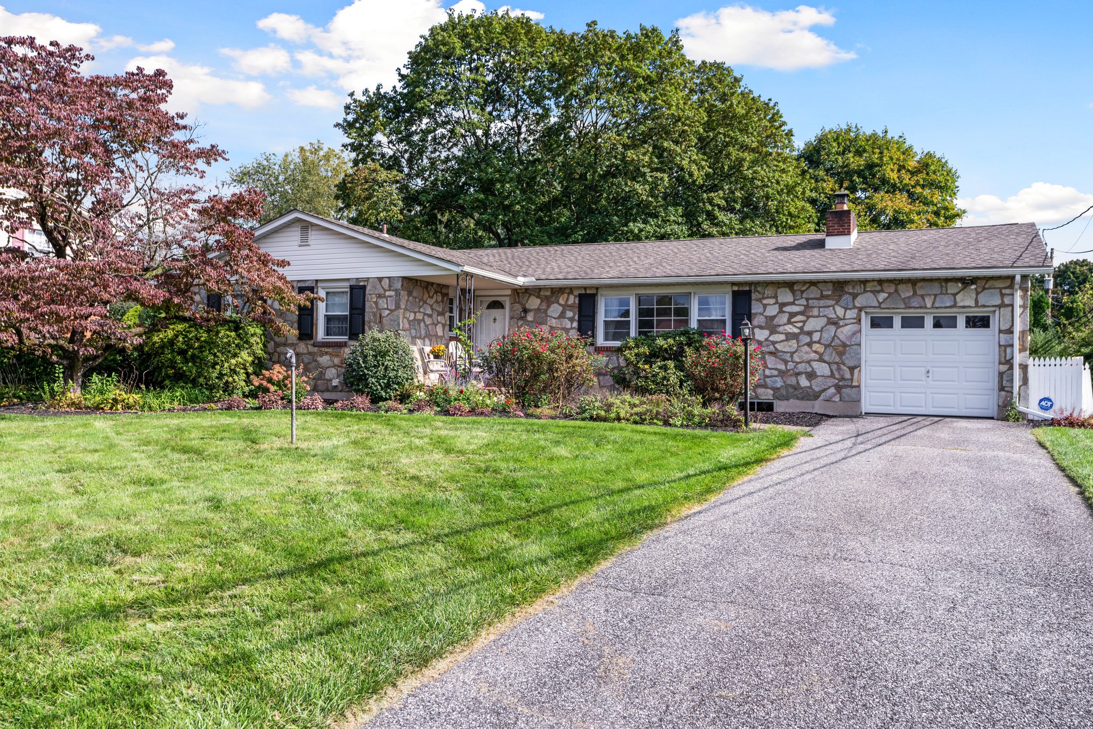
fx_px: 911
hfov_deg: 61.9
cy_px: 364
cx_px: 546
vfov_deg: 43.6
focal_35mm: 30
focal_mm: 30
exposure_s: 1/500
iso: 320
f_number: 7.1
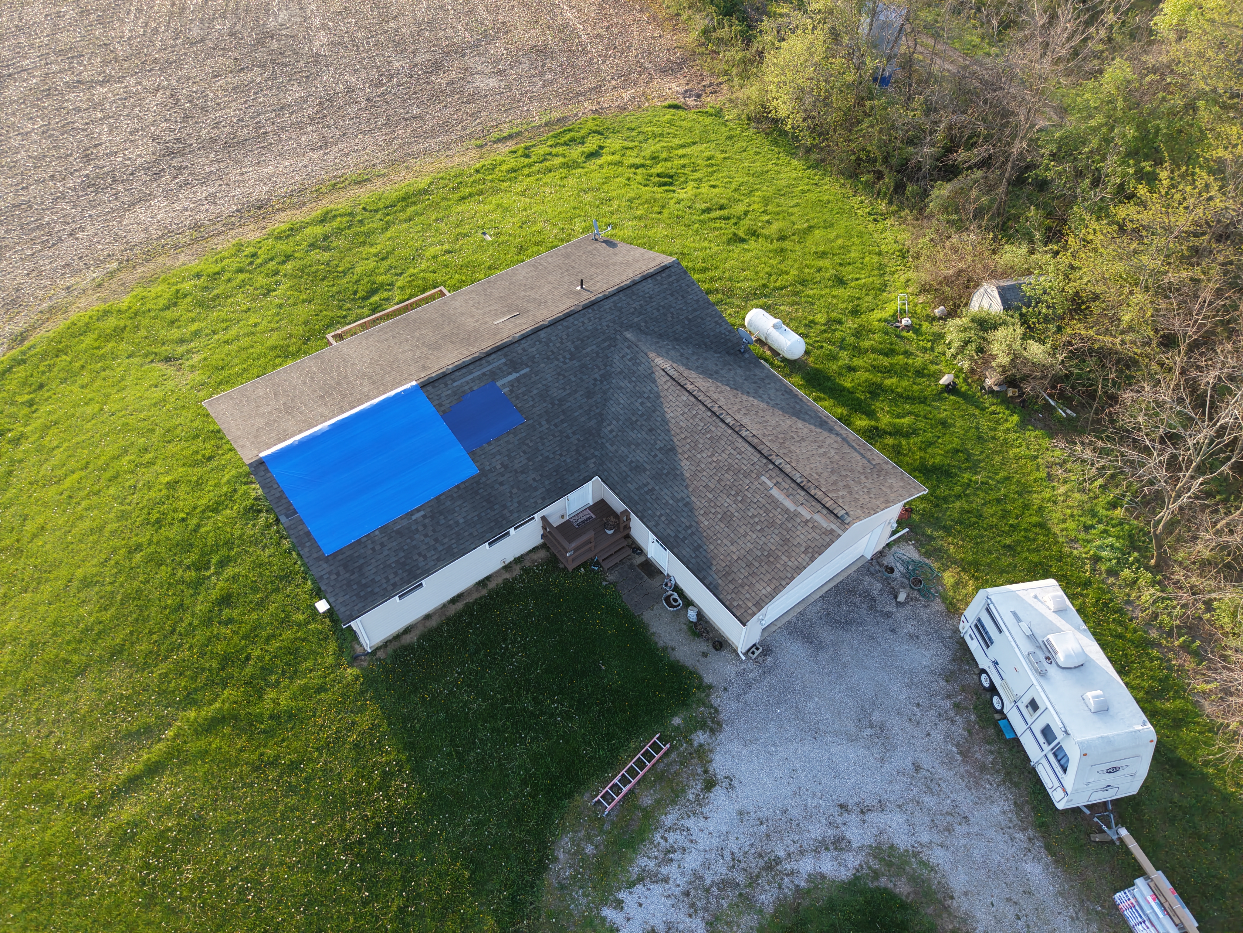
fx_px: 862
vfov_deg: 56.8
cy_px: 466
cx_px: 622
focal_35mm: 24
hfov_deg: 71.6
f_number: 1.8
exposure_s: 1/320
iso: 100
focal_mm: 8.67
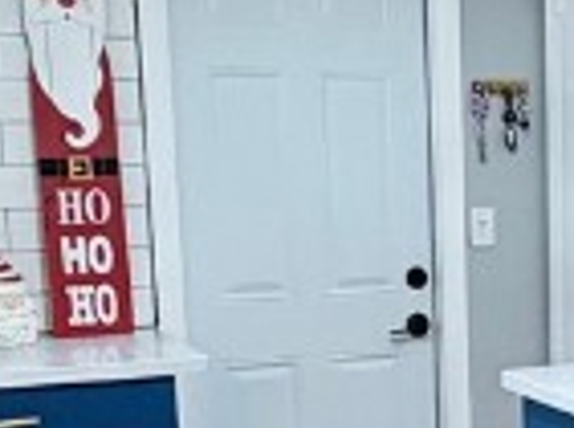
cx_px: 859
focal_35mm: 102
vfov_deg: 14.2
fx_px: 1687
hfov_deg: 17.4
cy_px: 436
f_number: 2.2
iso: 200
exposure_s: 1/120
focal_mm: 2.22
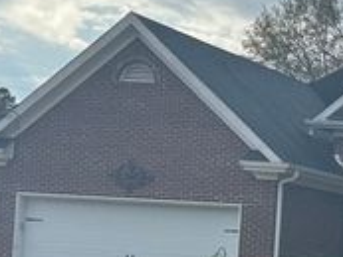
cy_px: 214
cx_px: 406
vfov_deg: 19.4
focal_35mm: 75
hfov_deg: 23.8
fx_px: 744
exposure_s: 1/2841
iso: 50
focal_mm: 5.7
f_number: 1.5
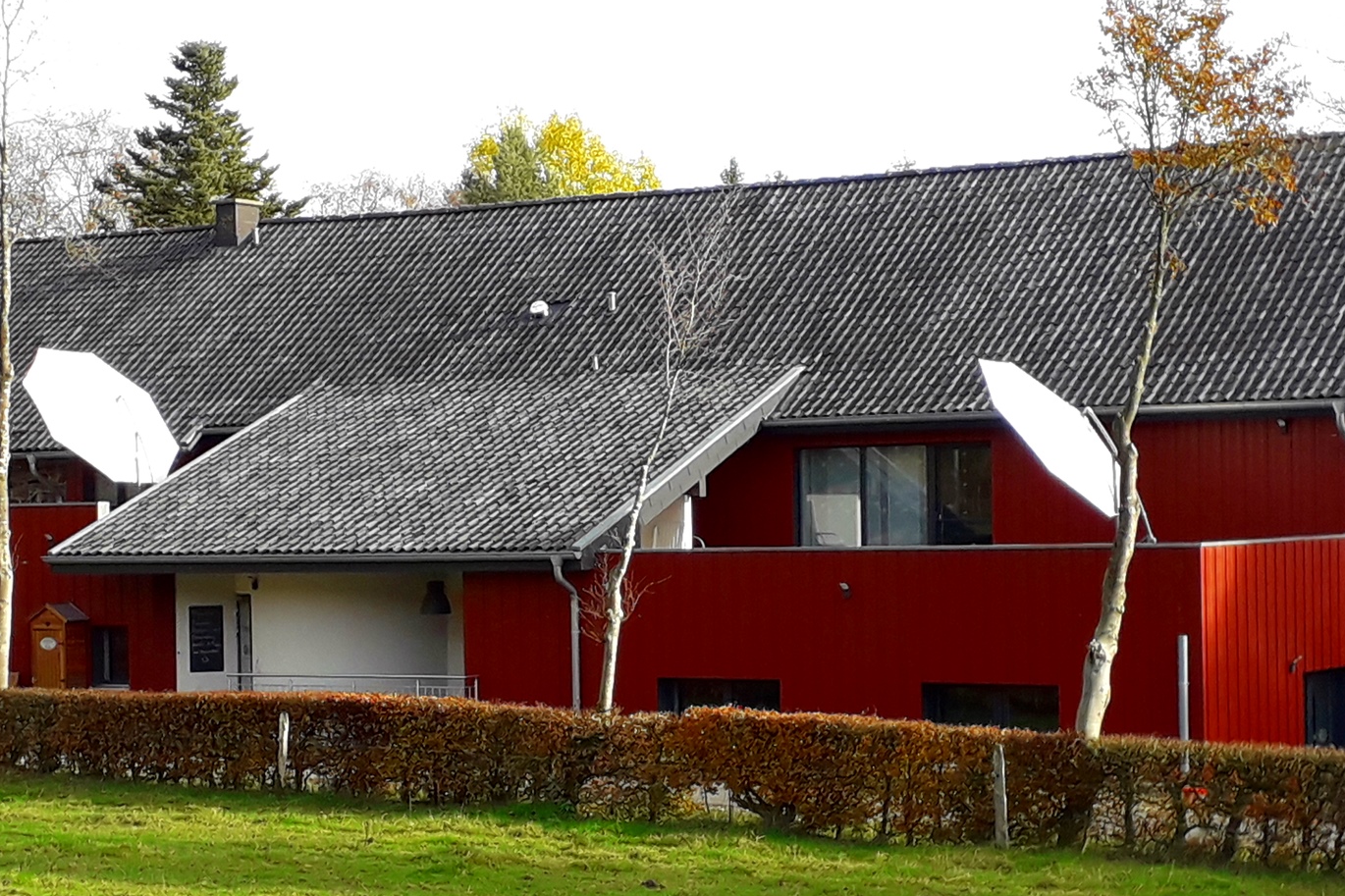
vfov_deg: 32.5
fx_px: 1532
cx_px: 707
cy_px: 535
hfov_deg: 47.4
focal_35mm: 41
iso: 40
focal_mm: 3.6
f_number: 1.9
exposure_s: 1/467
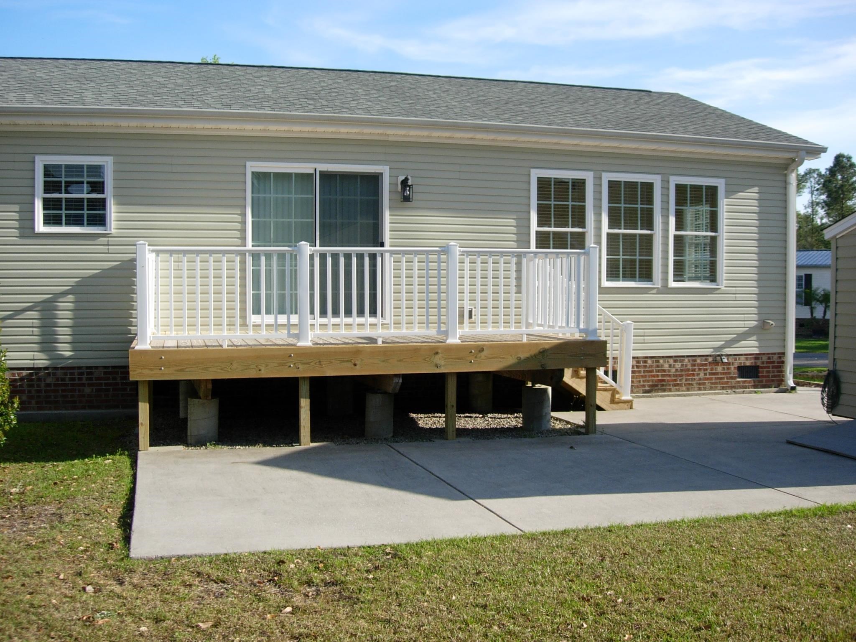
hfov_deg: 49.0
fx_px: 940
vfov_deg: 37.7
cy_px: 321
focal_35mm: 38
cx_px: 428
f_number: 2.8
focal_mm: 7.8
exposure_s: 1/995
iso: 64
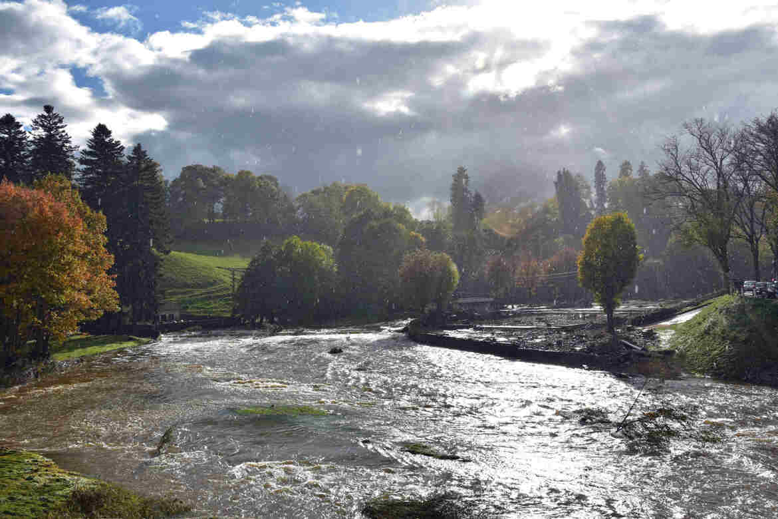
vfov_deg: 35.5
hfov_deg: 51.3
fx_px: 810
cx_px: 389
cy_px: 260
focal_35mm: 38
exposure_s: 1/500
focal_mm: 25
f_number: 11
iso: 200
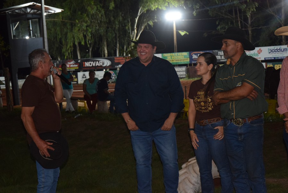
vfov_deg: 19.8
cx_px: 144
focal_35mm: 69
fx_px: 552
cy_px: 96
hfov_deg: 29.2
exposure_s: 1/60
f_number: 4.5
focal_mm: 46
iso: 1800
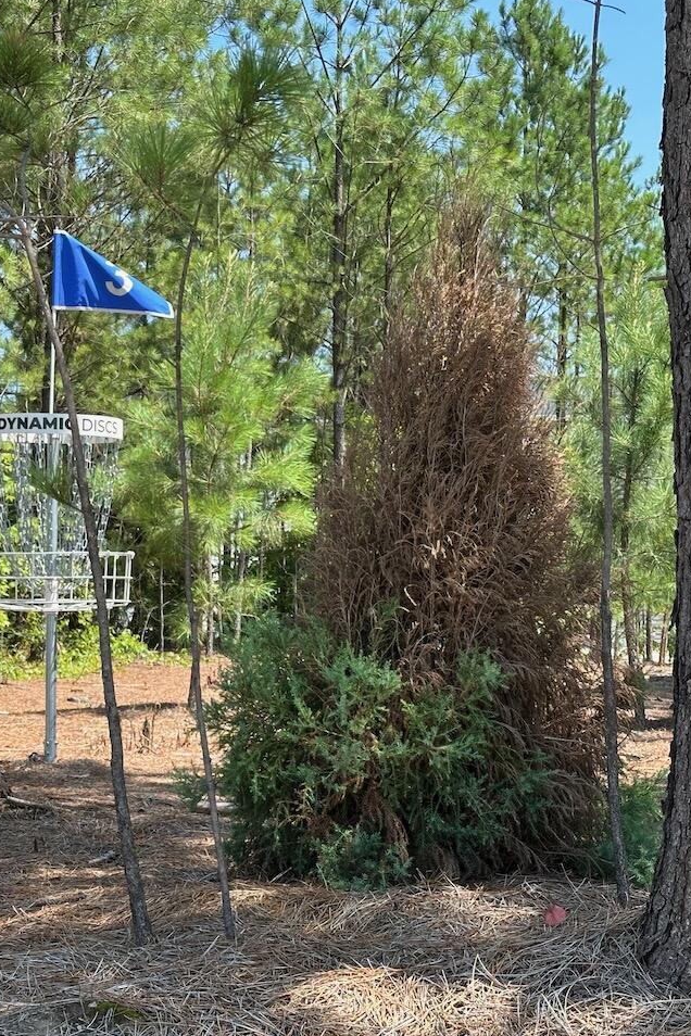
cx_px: 217
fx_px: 1929
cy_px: 517
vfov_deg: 30.1
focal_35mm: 67
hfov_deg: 20.2
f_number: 1.78
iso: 64
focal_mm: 6.86
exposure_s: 1/1000
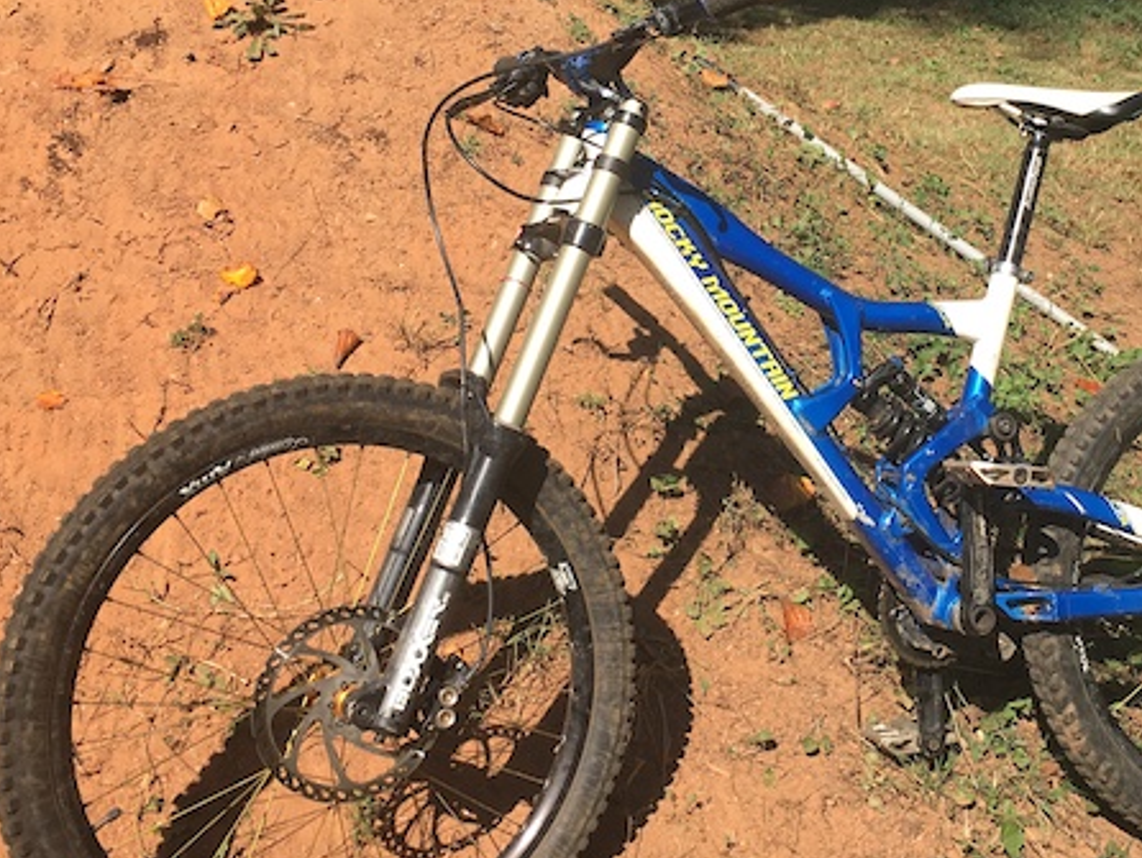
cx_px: 758
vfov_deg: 28.0
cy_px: 318
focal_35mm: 52
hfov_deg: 36.4
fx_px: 1716
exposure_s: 1/974
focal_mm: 4.15
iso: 25
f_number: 2.2
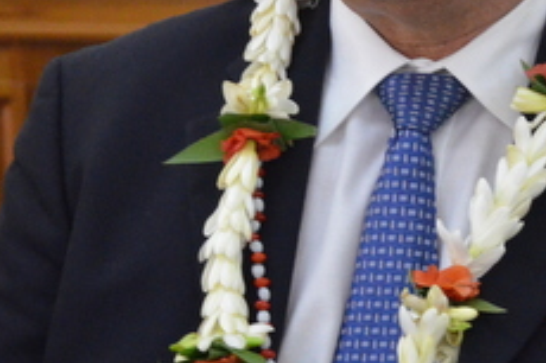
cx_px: 423
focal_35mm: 167
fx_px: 2531
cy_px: 34
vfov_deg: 8.2
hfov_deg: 12.3
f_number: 4.5
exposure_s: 1/60
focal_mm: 40
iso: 3200
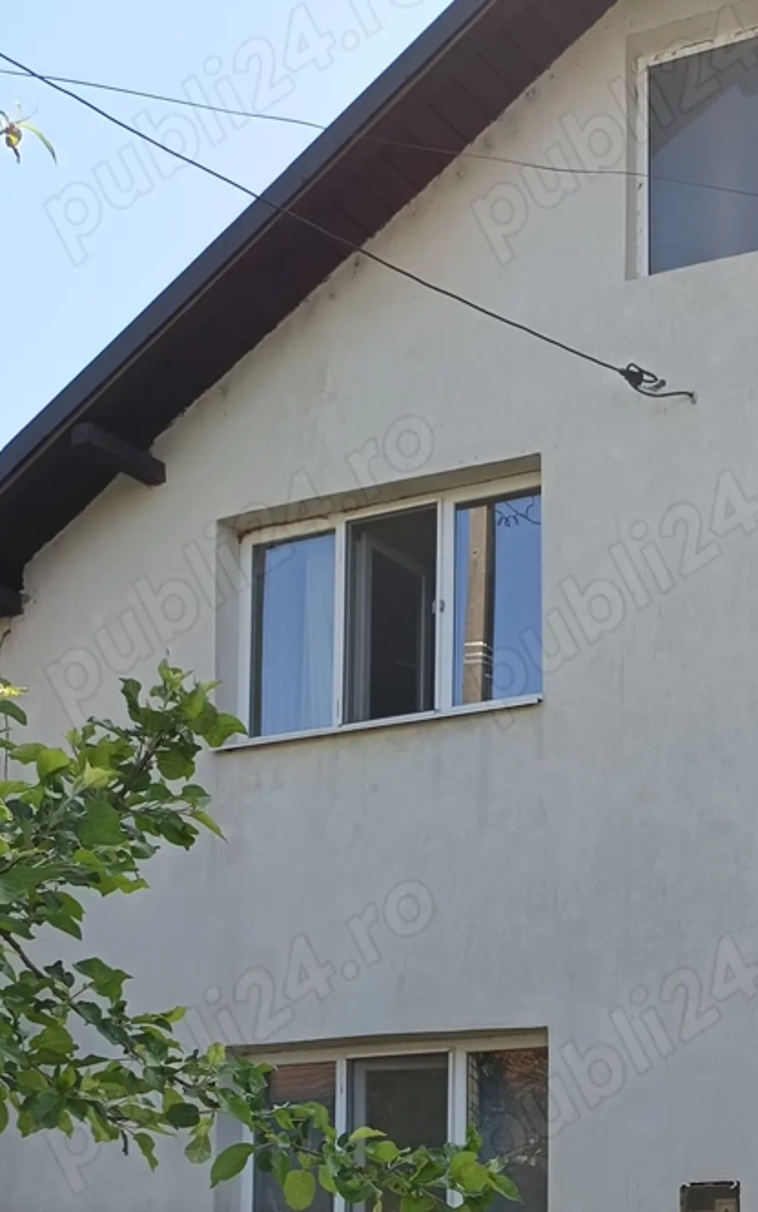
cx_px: 876
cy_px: 1125
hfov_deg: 23.5
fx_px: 1685
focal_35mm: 51
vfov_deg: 36.7
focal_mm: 5.31
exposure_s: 1/217
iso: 50
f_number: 1.7
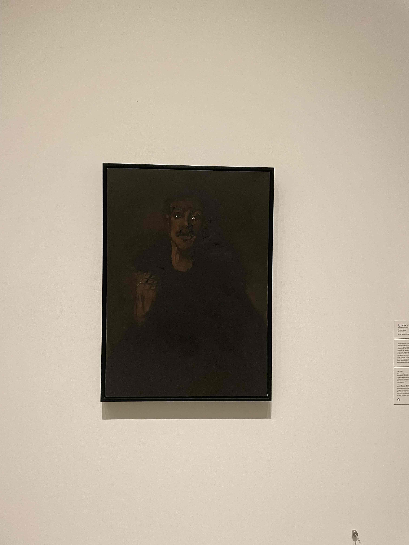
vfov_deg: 67.3
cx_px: 204
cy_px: 272
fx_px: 410
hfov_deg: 53.1
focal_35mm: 26
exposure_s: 1/60
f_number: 1.6
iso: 320
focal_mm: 4.2
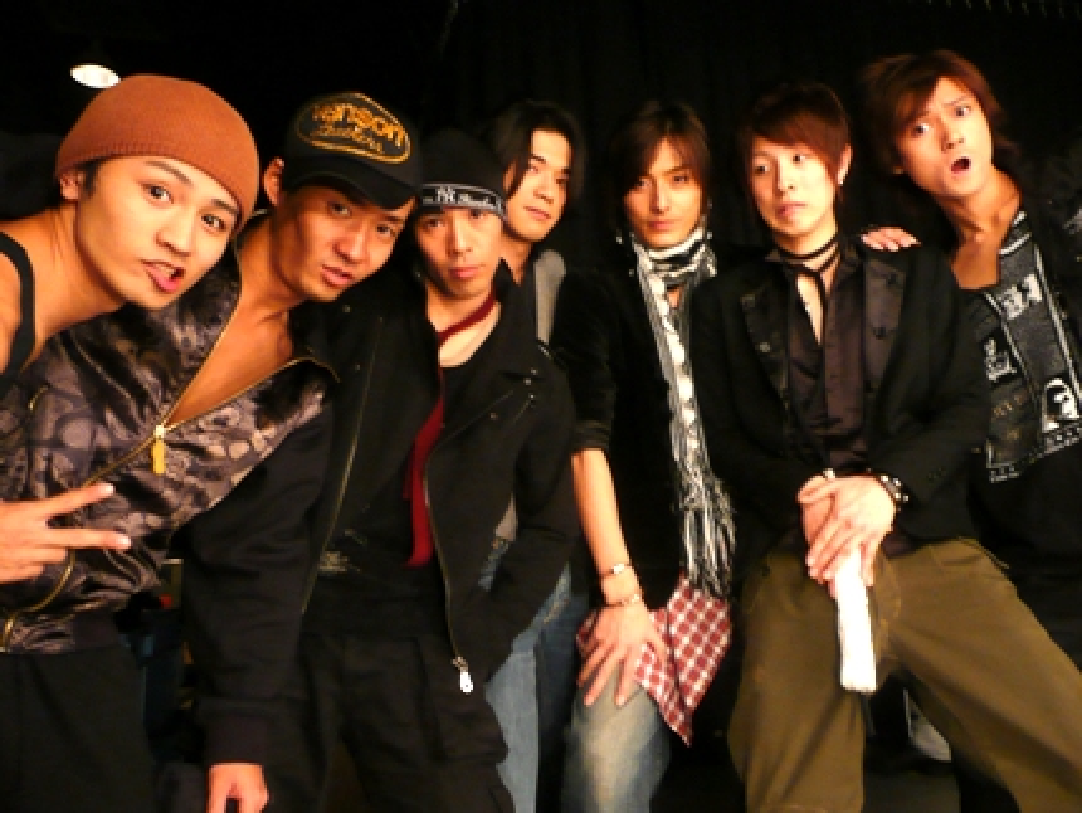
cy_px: 406
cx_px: 541
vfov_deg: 49.8
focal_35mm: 28
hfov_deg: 63.4
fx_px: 876
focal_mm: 4.6
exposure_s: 1/8
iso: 200
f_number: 3.3
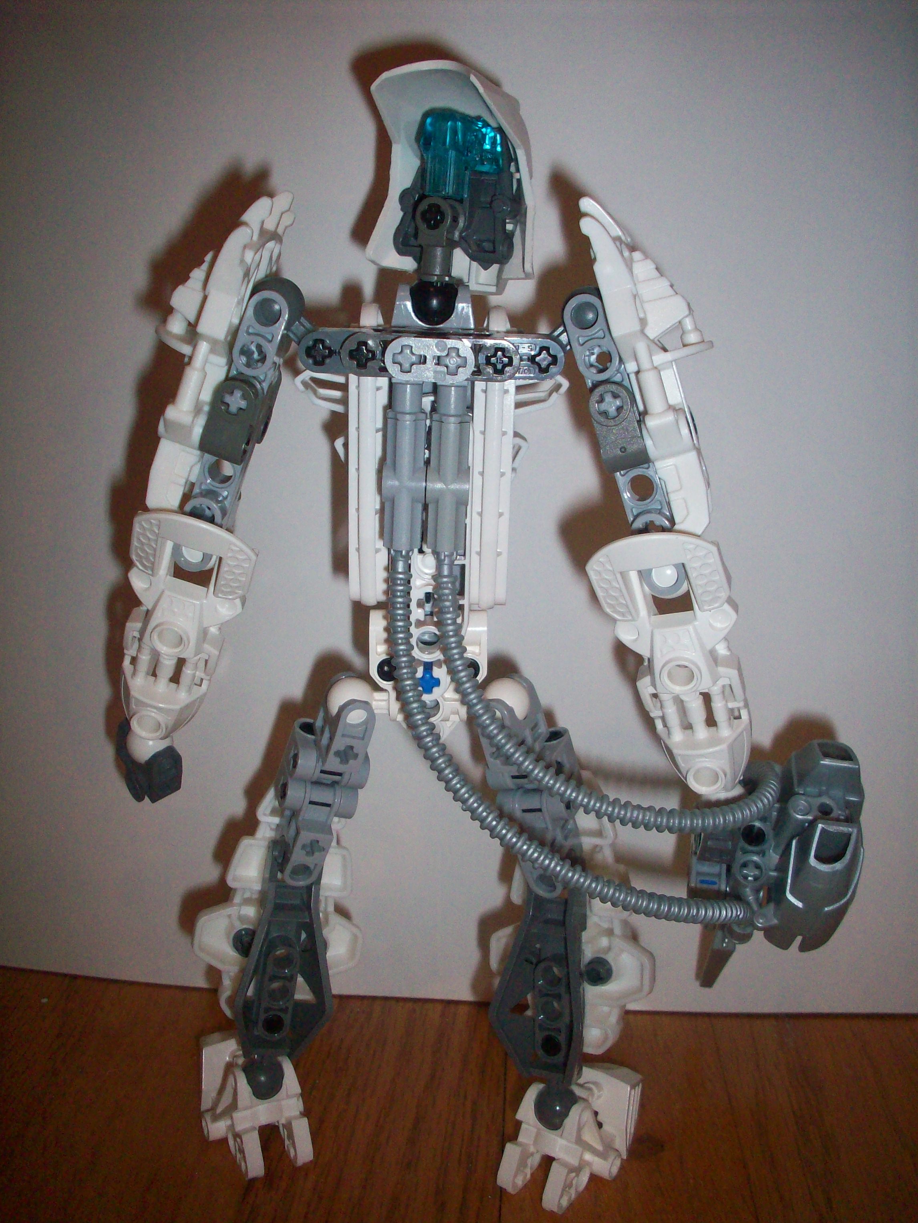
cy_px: 612
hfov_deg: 38.7
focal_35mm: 37
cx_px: 459
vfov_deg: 50.1
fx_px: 1308
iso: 160
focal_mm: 6.2
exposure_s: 1/64
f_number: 2.8
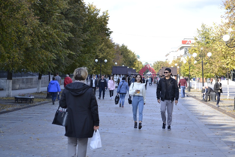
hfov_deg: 24.6
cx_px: 118
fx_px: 538
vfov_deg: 16.5
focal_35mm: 82
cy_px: 78
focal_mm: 55
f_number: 5.6
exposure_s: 1/500
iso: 500
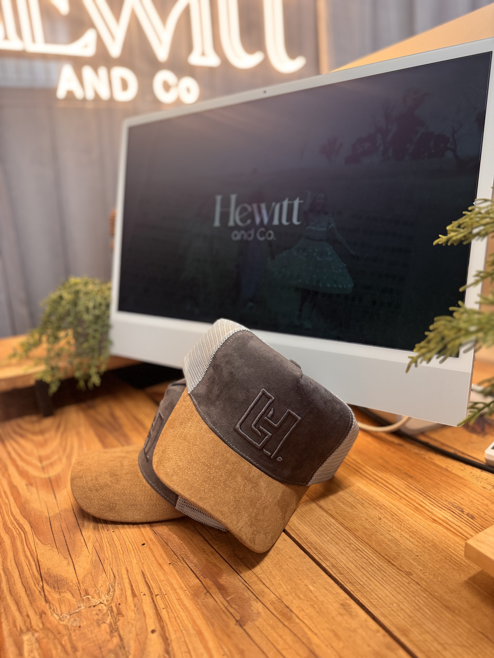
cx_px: 247
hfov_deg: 56.8
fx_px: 457
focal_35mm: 24
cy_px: 329
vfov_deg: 71.6
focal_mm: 6.76
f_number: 1.78
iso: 200
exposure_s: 1/100
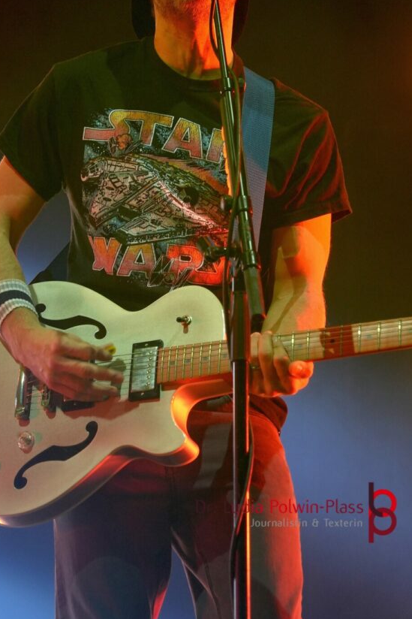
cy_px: 201
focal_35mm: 151
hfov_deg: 9.1
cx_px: 133
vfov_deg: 13.6
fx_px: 2593
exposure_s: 1/160
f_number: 5
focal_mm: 72
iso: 1000
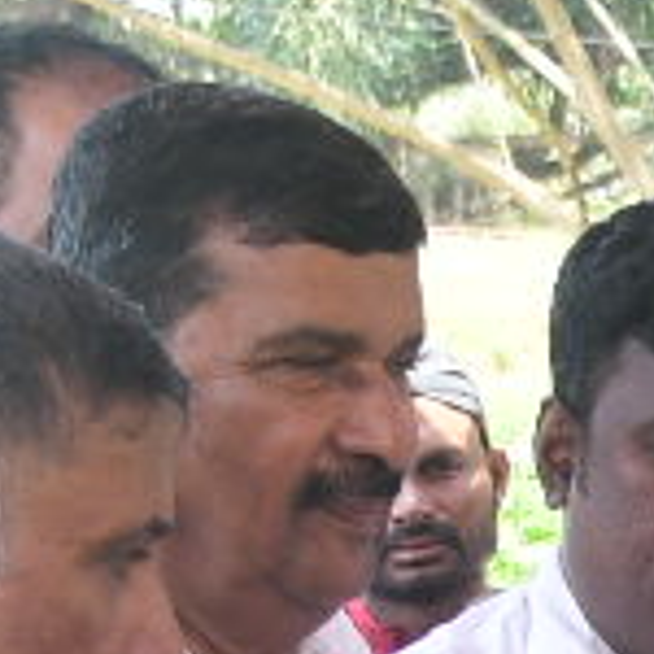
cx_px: 1827
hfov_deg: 5.5
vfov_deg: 5.5
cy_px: 1905
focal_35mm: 302
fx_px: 6455
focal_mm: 22
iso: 100
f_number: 4
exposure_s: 1/60
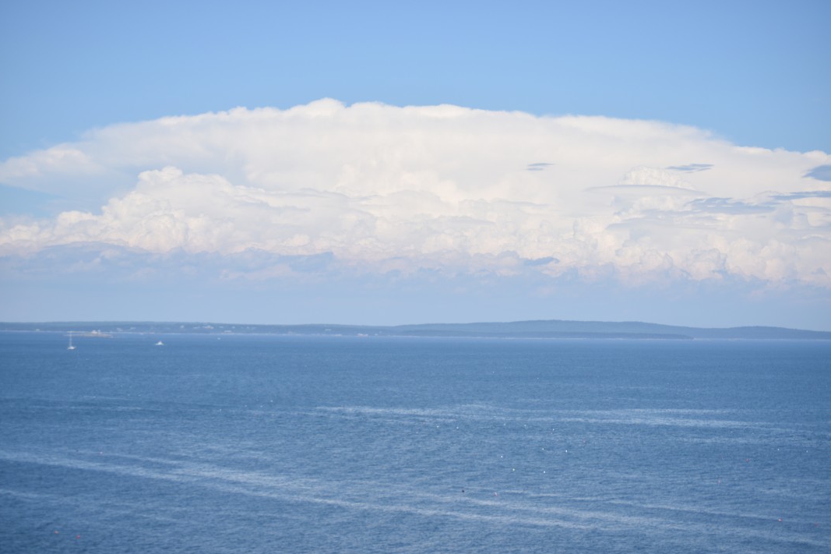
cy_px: 278
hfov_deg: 24.3
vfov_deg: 16.4
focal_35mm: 84
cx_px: 413
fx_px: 1927
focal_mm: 55
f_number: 4
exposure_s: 1/1000
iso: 100
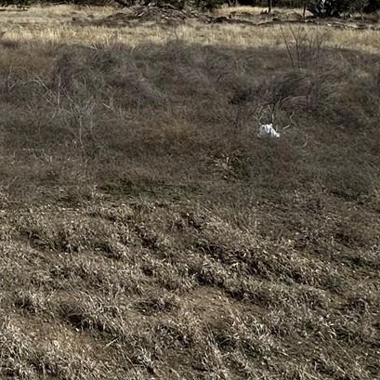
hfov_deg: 23.2
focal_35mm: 62
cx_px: -163
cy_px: -7
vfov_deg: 26.2
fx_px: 770
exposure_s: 1/2959
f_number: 2.2
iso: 50
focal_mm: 2.22
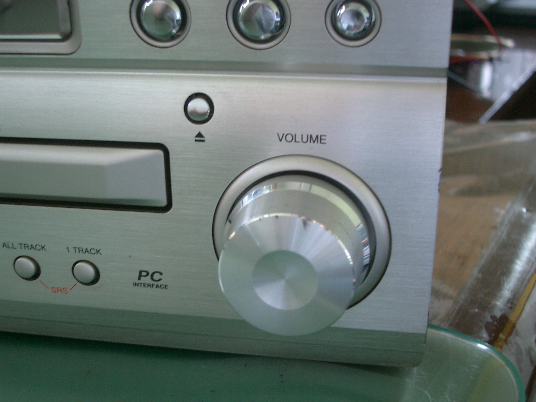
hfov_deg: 38.9
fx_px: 759
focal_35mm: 49
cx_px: 268
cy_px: 201
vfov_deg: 29.7
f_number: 3.1
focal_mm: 8.2
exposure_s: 1/10
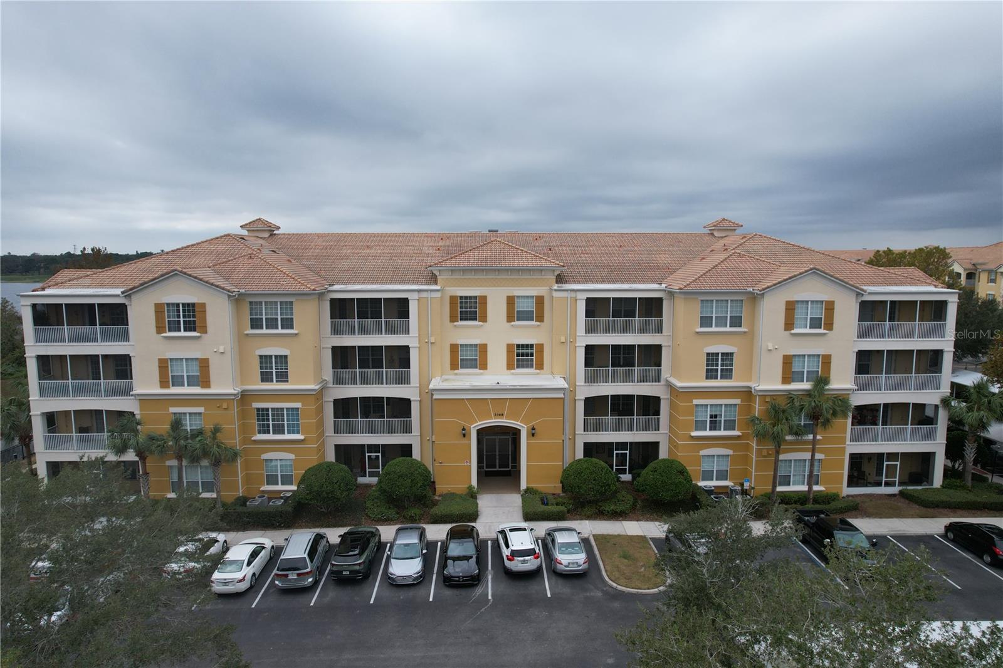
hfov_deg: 78.6
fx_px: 613
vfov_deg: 57.2
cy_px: 334
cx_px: 502
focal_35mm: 22
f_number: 2.8
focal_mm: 8.38
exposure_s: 1/1250
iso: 120
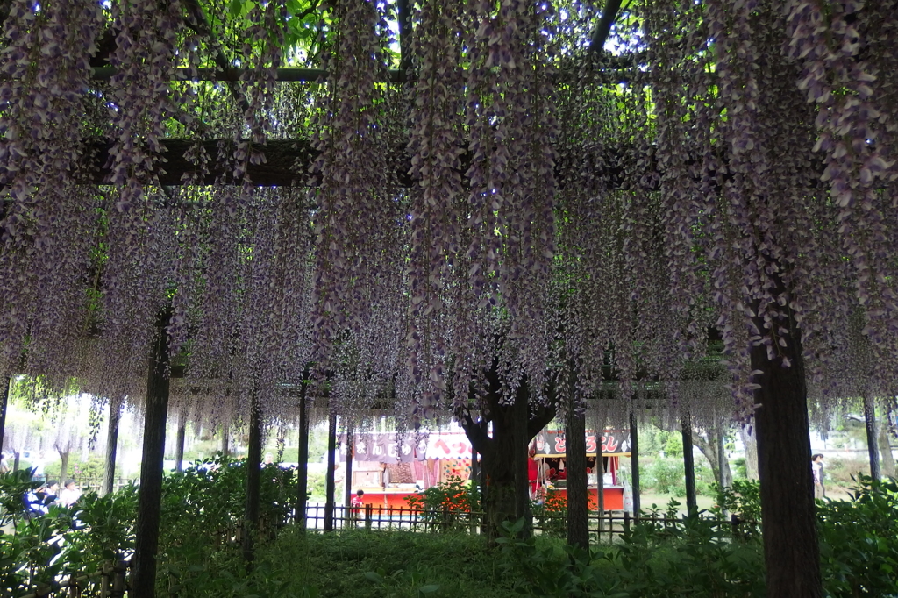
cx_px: 449
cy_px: 299
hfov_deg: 69.4
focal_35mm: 26
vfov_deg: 49.5
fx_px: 648
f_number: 2
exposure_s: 1/80
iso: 100
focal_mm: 4.7
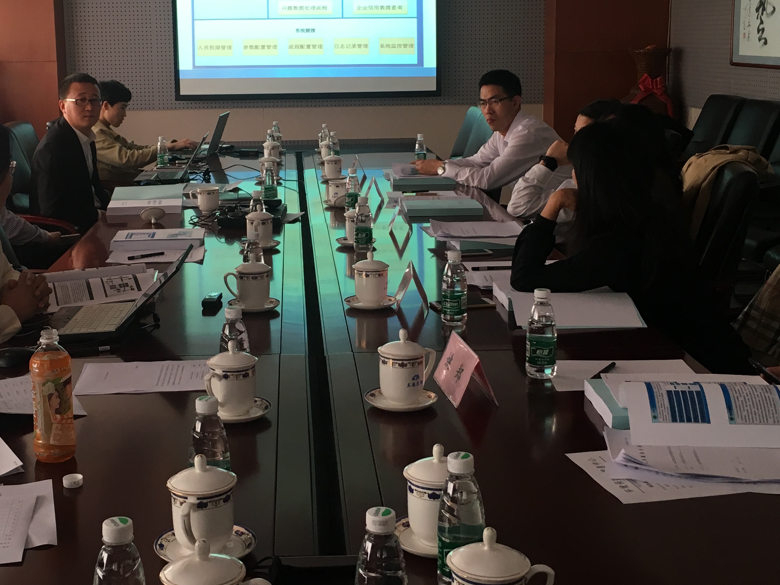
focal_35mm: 51
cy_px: 221
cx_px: 322
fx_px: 1149
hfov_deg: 37.4
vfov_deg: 28.5
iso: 80
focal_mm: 4.15
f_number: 2.2
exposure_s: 1/33
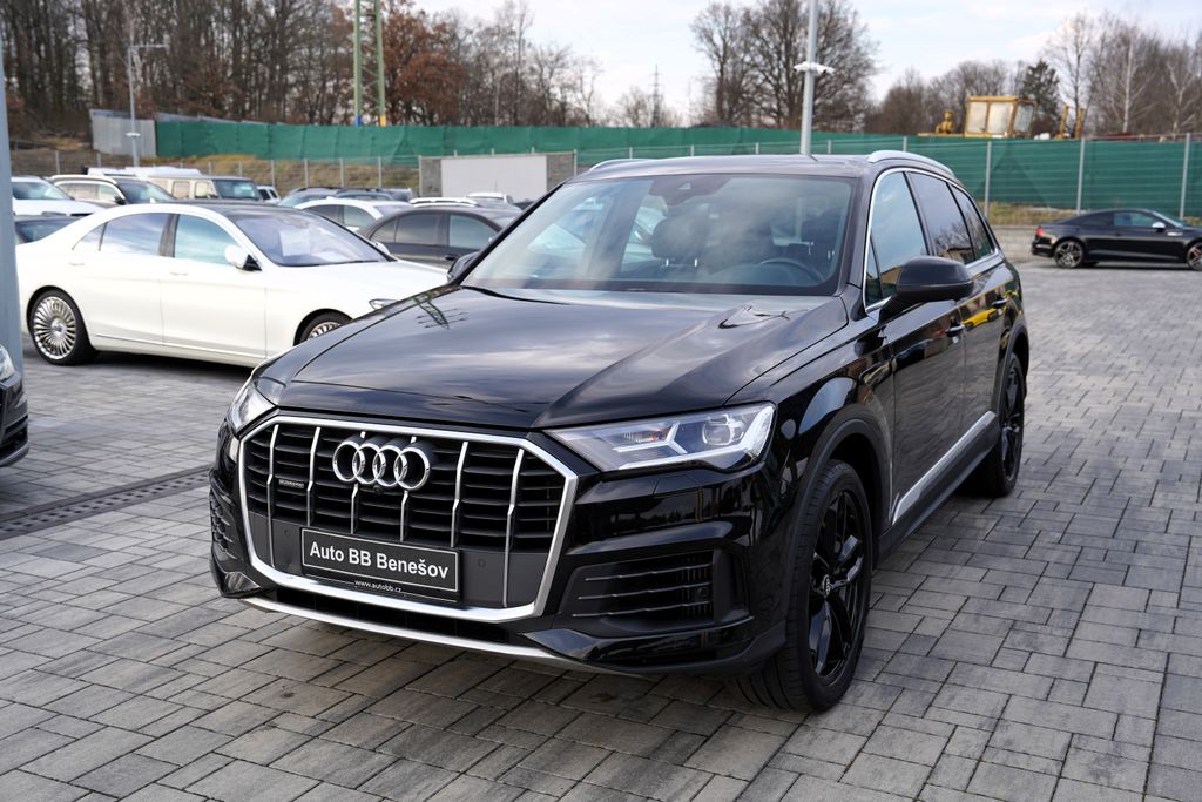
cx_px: 601
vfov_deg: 37.9
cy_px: 401
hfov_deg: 54.4
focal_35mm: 35
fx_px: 1169
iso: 100
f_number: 4.5
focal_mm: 35
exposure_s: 1/100
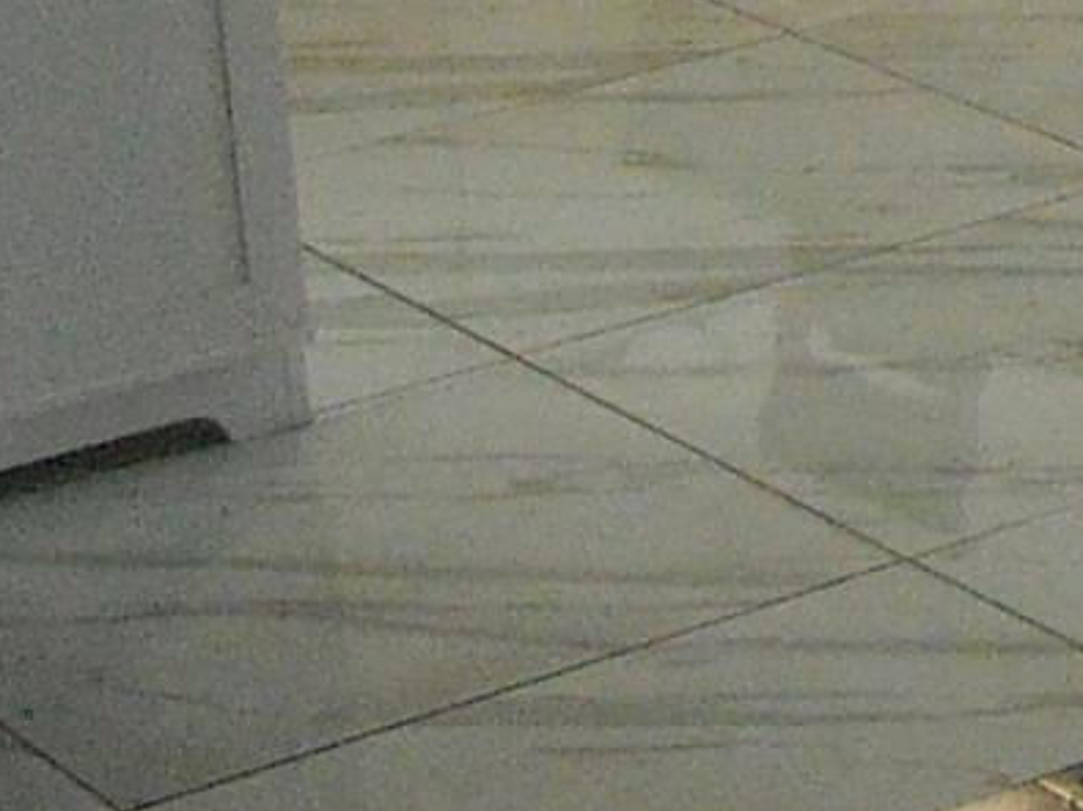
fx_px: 5691
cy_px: -836
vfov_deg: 7.8
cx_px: 2584
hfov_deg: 9.6
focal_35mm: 182
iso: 565
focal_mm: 5.7
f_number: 2.8
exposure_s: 1/161
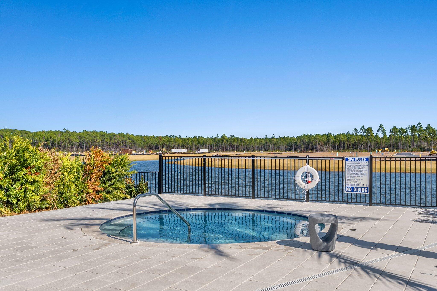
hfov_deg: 53.1
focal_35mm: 36
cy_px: 146
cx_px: 218
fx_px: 437
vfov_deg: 36.9
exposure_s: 1/640
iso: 100
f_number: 10
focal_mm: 24
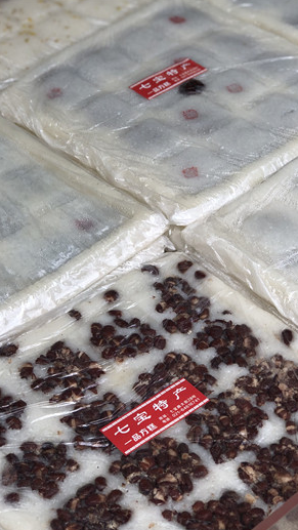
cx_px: 144
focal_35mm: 84
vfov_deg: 25.3
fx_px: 1179
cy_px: 265
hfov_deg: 14.4
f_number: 2.8
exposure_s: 1/136
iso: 20
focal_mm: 6.6
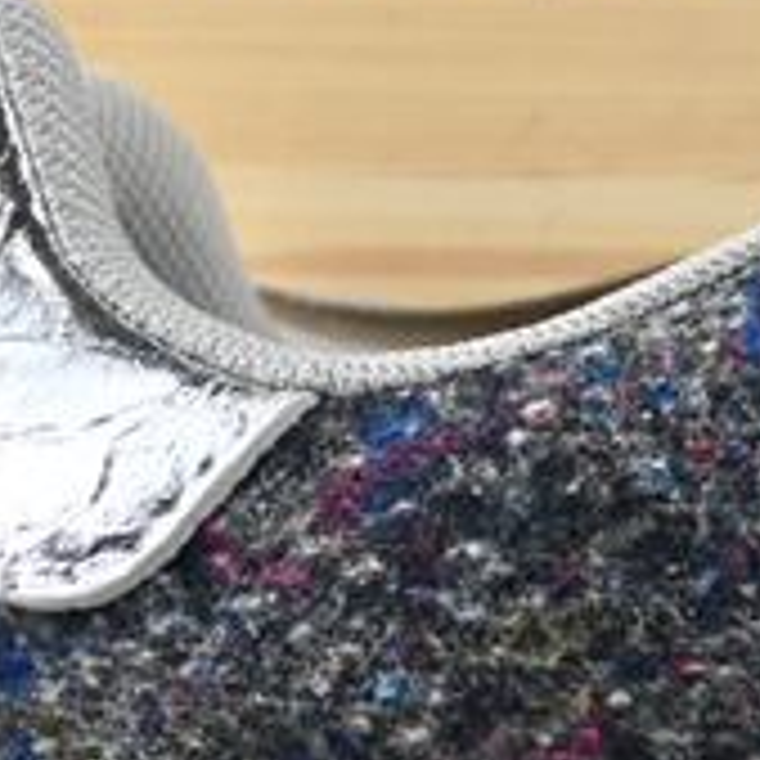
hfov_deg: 5.7
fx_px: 7402
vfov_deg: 5.9
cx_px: 1718
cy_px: 800
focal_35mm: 298
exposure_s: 1/30
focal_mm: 33
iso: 100
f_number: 5
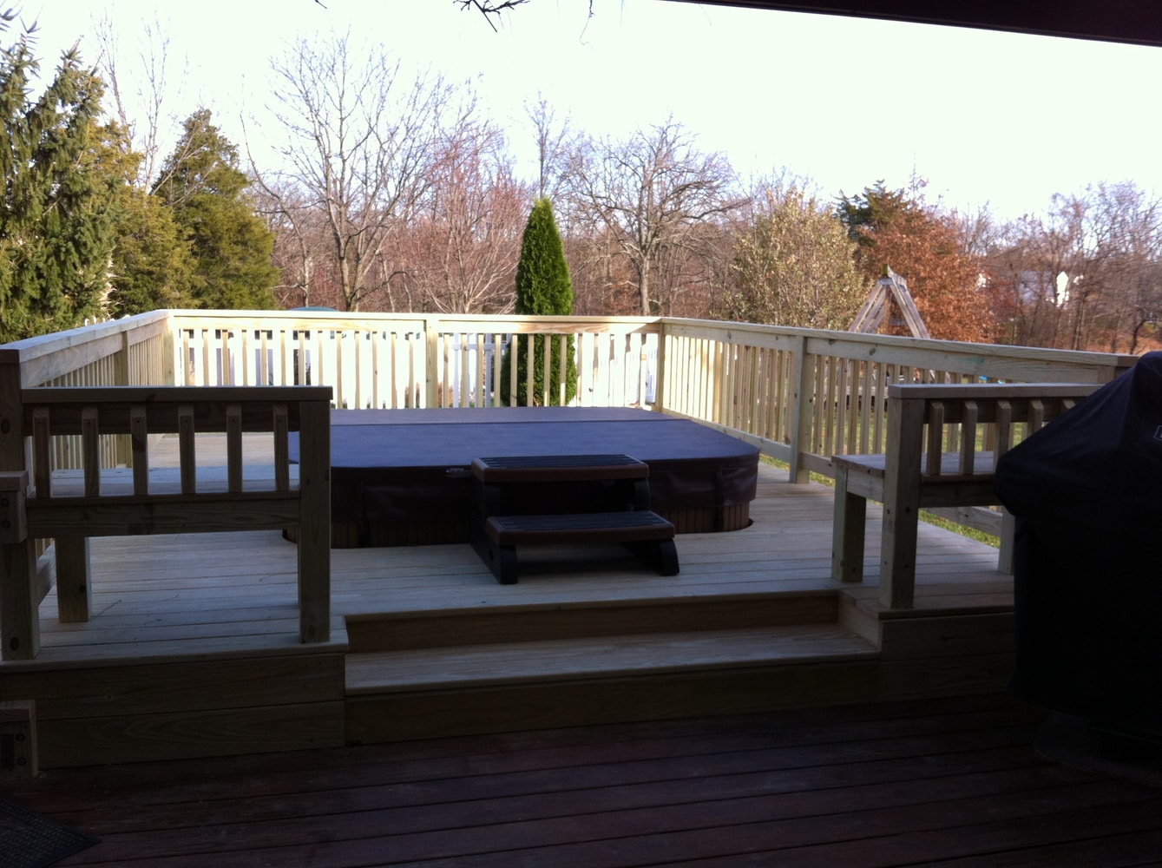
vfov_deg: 40.6
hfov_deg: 52.7
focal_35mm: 35
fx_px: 1173
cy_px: 434
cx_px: 581
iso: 80
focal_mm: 3.85
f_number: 2.8
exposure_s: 1/267
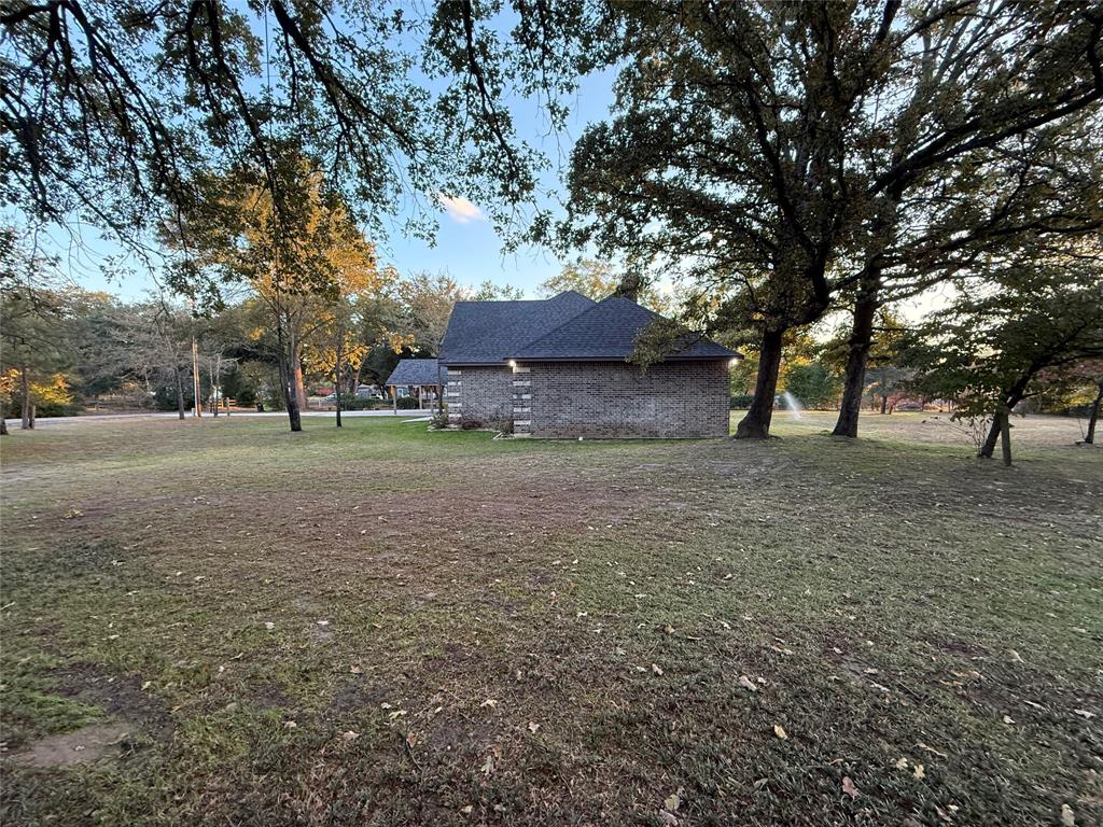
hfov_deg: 102.1
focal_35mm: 14
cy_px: 414
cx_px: 552
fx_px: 446
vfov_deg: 85.7
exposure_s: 1/120
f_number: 2.2
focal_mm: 2.22
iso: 250
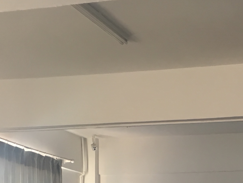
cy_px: 301
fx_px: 681
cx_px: 185
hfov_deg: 20.1
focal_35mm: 97
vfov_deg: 14.0
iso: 64
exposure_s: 1/33
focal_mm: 4.15
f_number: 2.2
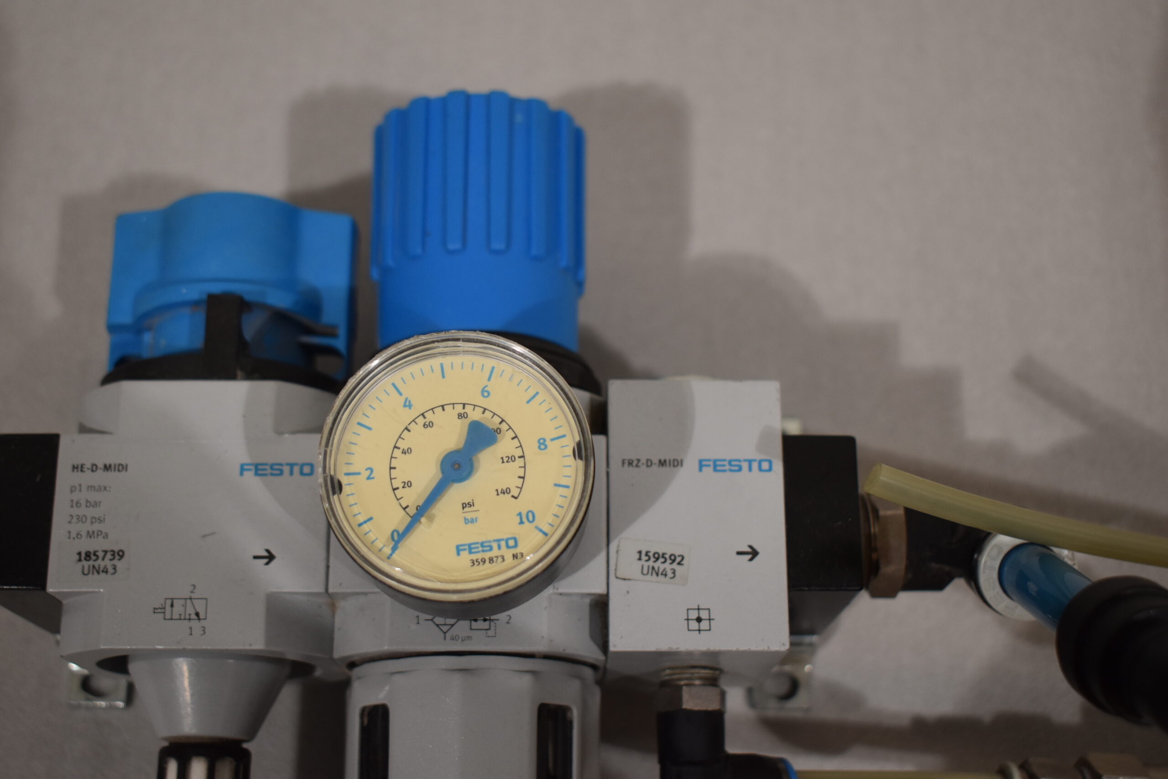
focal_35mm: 51
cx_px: 584
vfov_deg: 26.5
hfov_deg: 38.9
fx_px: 1655
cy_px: 390
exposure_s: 1/250
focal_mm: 34
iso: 640
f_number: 4.5
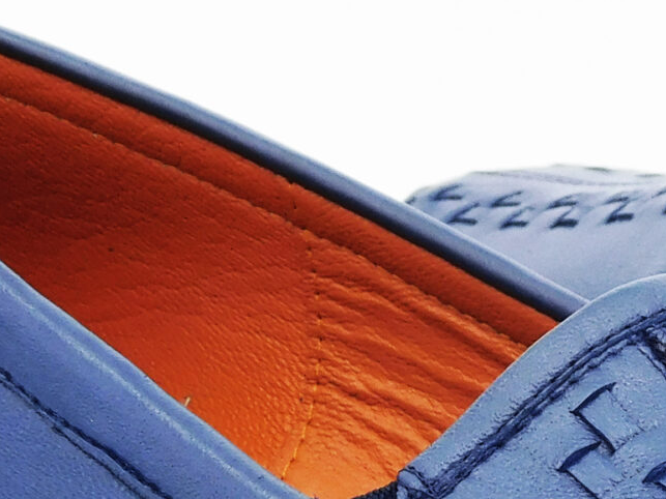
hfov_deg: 8.4
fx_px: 4520
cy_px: 416
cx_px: 753
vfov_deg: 6.3
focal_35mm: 235
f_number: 4
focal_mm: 10.4
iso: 125
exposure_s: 1/160
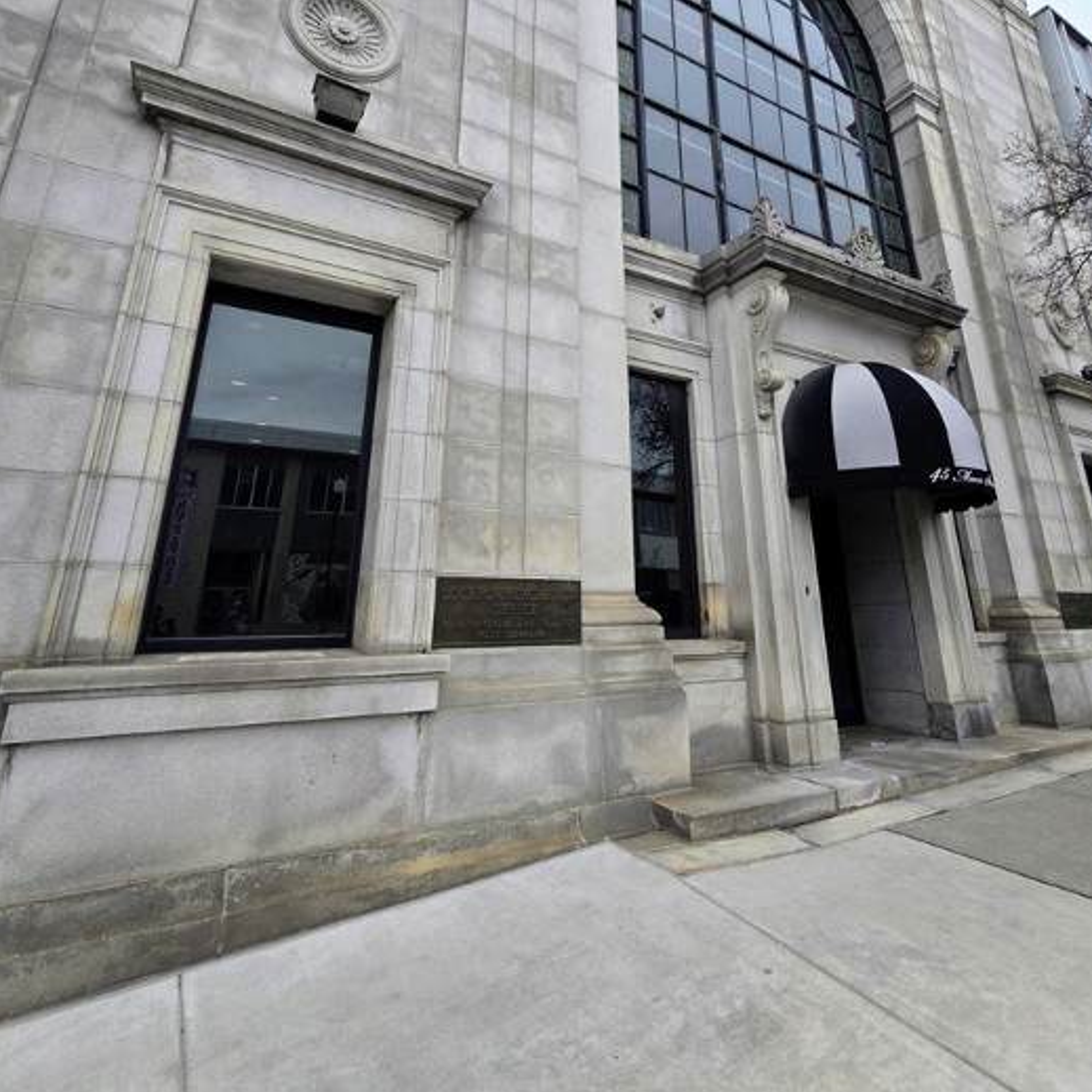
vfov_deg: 82.2
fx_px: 607
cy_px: 402
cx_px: 585
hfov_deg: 83.8
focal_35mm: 17
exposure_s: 1/360
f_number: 2.2
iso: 50
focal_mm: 2.2
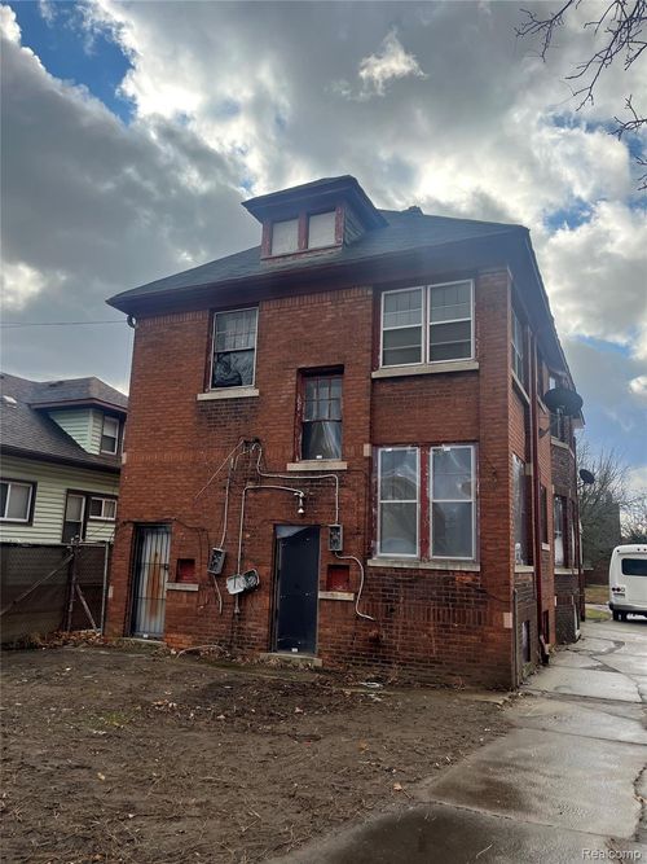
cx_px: 324
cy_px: 432
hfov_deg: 53.0
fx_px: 648
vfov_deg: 67.3
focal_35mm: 26
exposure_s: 1/1647
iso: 50
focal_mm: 5.1
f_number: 1.6
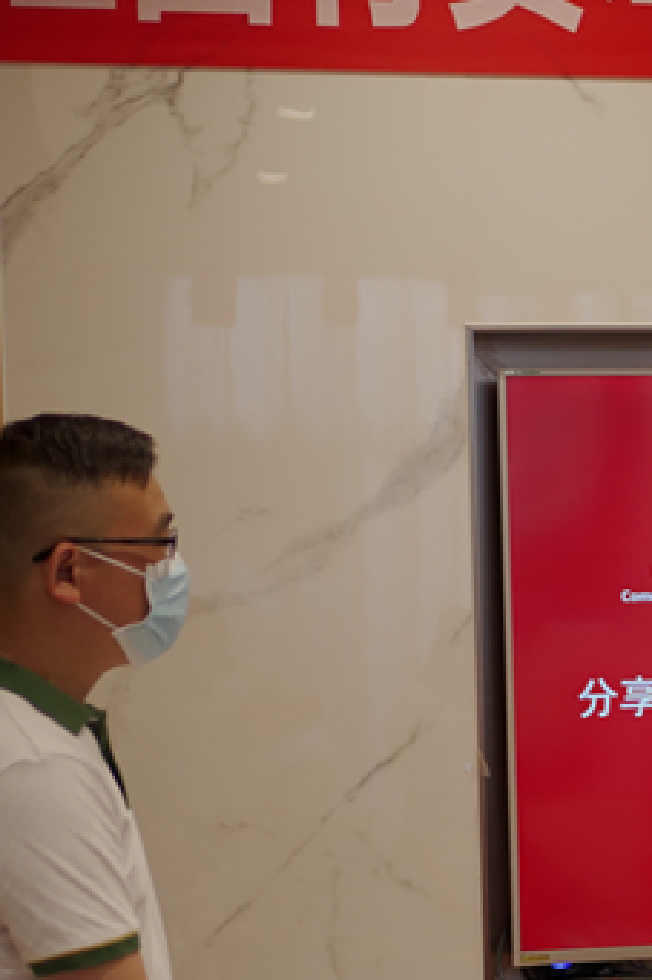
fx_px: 3073
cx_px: 979
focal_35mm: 113
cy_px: 651
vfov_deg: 18.1
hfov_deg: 11.6
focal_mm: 35
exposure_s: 1/60
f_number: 1.8
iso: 125
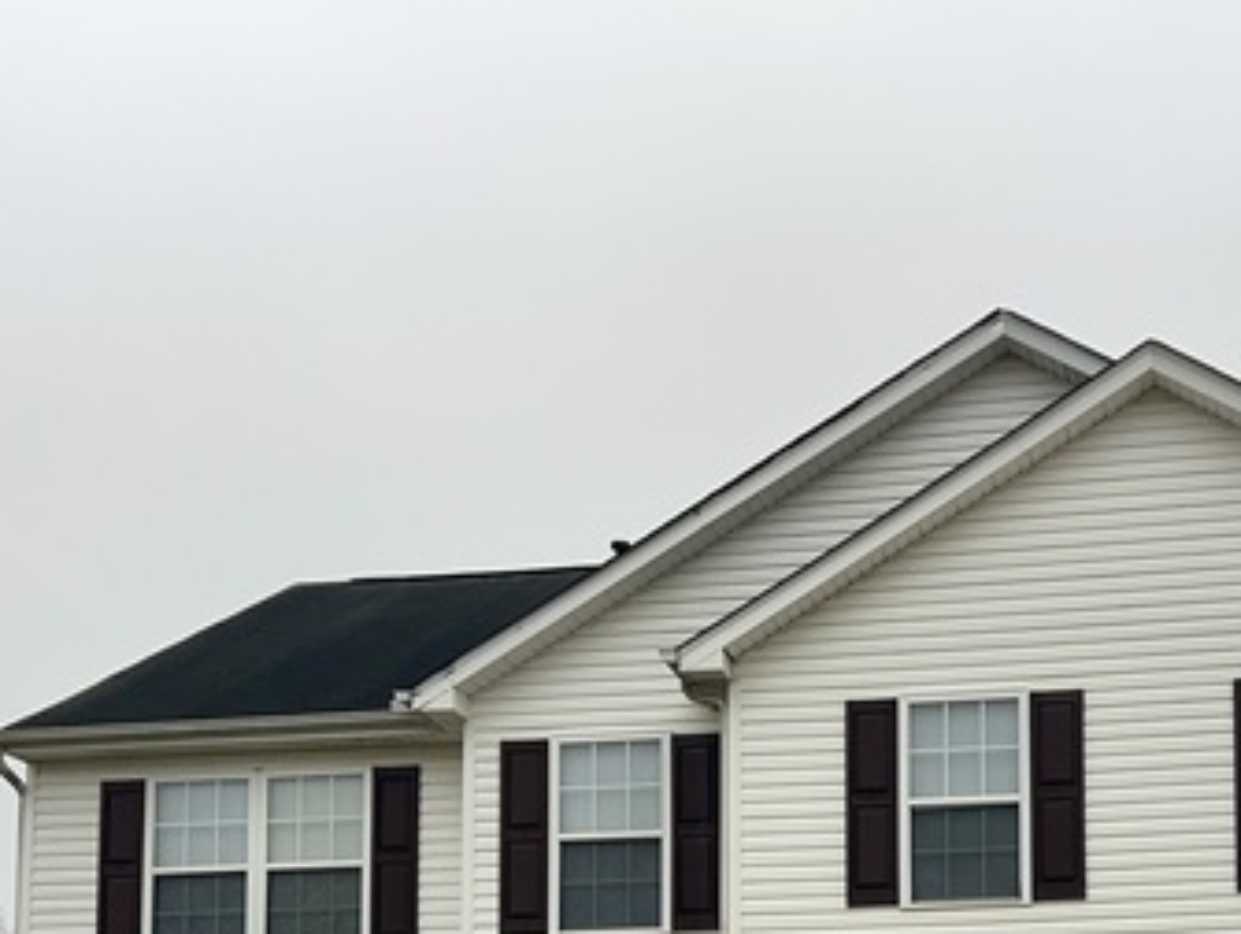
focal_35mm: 62
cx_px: 948
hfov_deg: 30.6
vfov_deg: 22.0
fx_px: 2225
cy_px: 1097
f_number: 1.5
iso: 50
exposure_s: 1/2123
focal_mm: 5.7
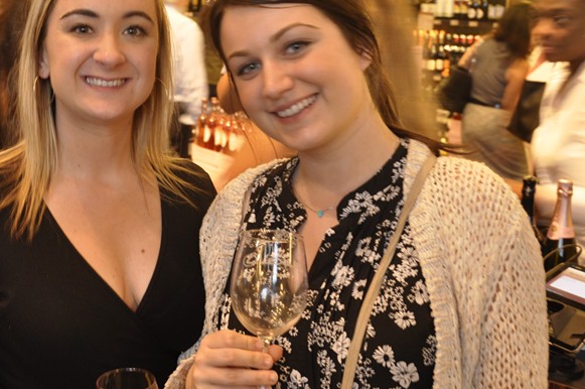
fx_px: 1006
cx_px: 157
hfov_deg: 31.9
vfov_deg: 21.9
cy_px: 187
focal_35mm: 62
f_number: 5
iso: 400
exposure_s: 1/6
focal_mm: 24
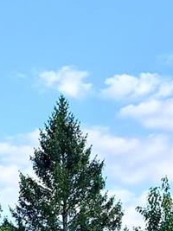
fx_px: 920
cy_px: 478
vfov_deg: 12.4
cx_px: -52
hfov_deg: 10.5
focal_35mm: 138
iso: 80
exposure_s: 1/1094
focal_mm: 6.76
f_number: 1.78
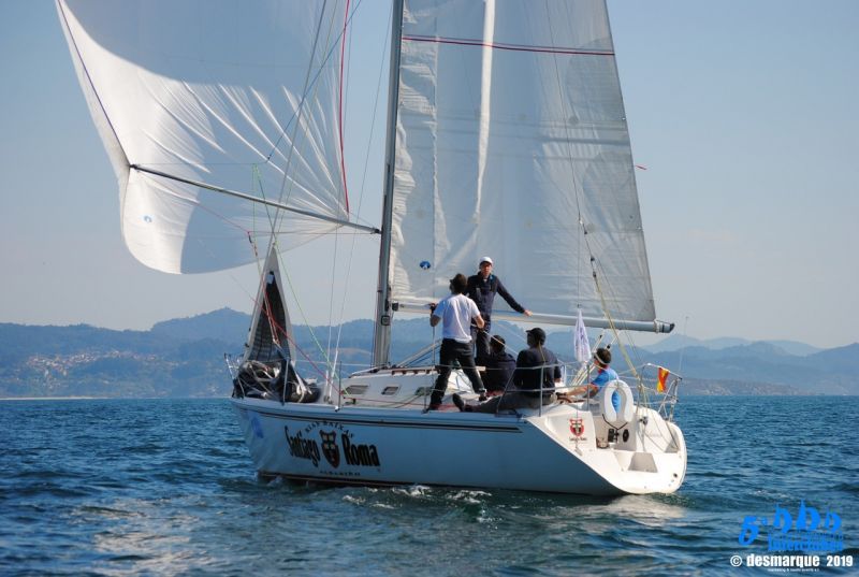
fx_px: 3228
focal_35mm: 135
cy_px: 288
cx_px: 430
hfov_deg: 15.2
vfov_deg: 10.2
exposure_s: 1/640
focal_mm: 90
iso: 100
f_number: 6.3
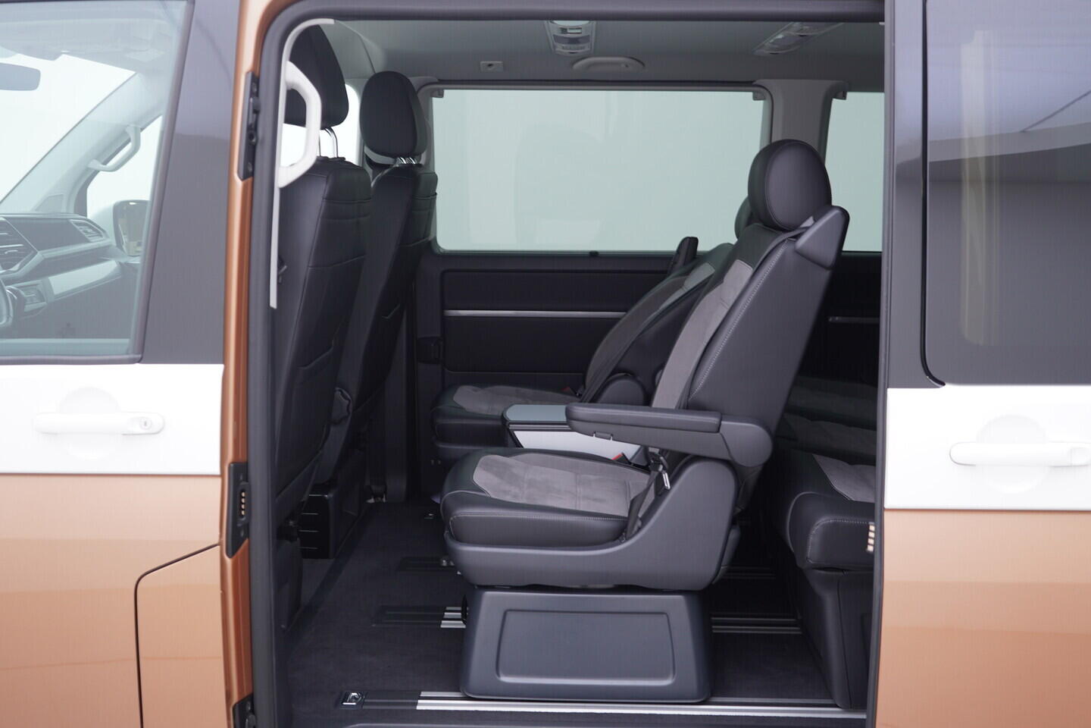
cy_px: 364
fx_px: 1091
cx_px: 546
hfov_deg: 53.1
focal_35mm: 36
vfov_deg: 36.9
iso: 125
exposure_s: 1/40
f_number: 2.8
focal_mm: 24
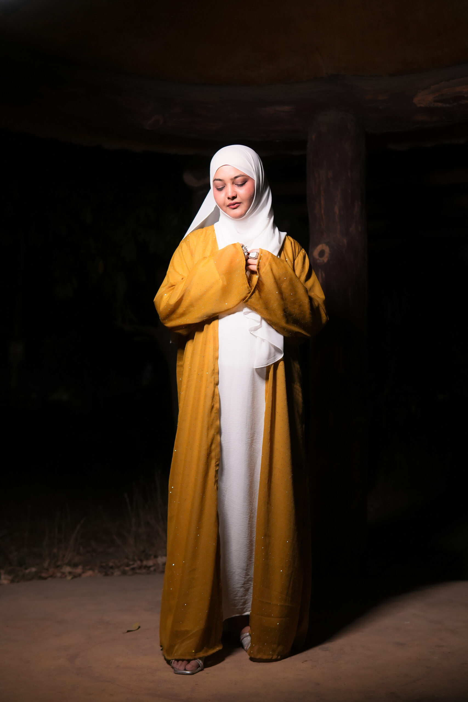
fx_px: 877
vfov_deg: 43.6
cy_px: 351
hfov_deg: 29.9
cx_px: 234
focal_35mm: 45
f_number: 2
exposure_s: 1/160
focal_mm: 30
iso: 400
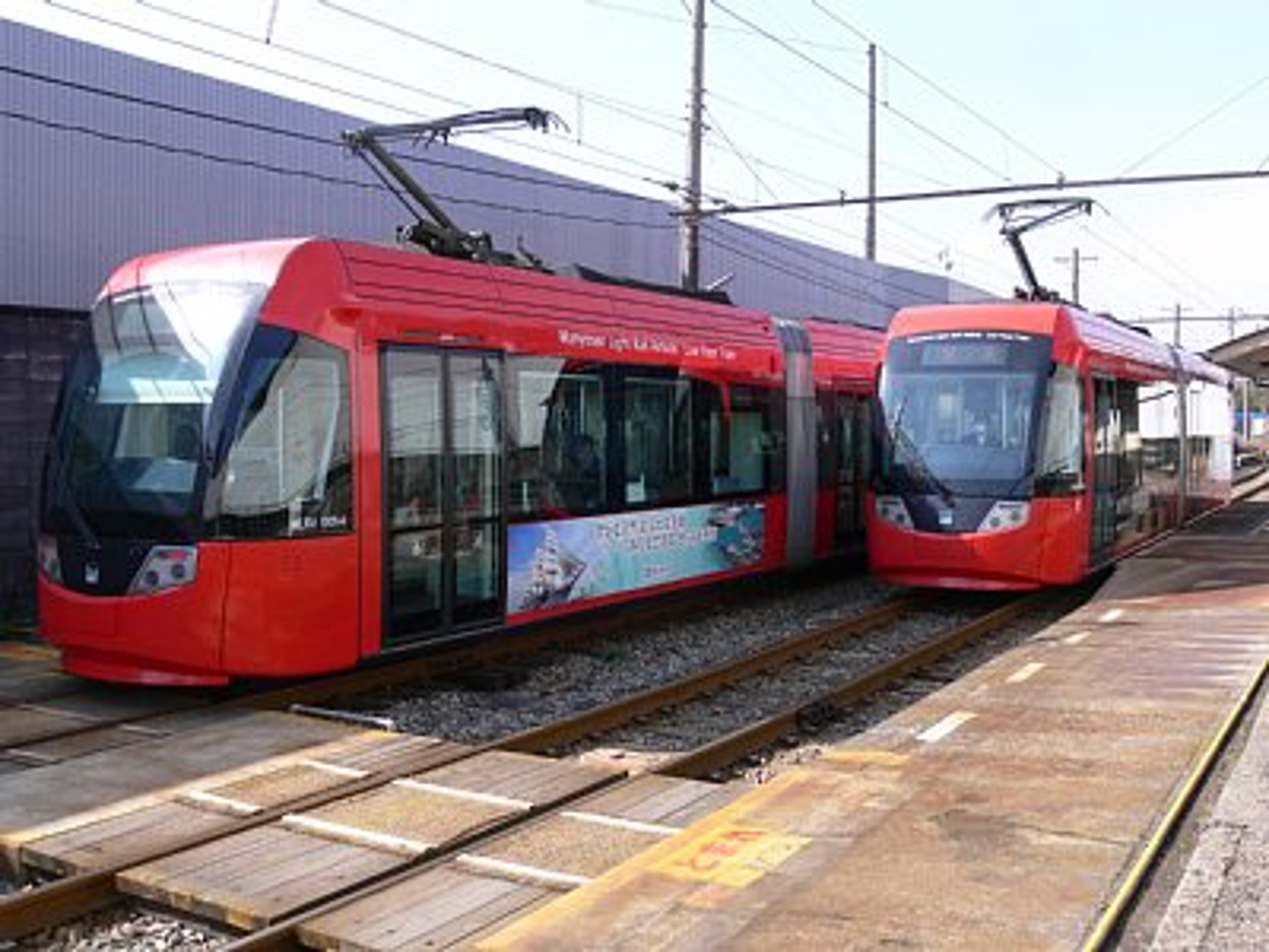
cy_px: 476
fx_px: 1283
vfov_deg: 40.7
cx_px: 634
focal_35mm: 35
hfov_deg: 52.6
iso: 80
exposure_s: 1/160
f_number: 5.6
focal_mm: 7.4
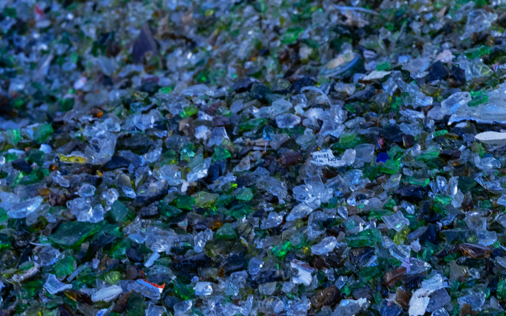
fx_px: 2414
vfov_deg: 7.5
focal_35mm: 175
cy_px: 312
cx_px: 667
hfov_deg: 11.6
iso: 640
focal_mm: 50
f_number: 8
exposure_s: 1/200
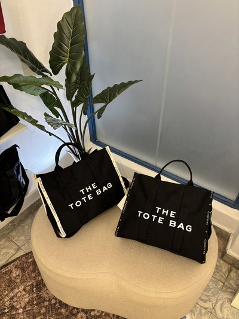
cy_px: 160
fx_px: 239
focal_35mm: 26
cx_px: 120
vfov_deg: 67.3
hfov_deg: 53.1
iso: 200
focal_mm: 5.96
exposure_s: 1/53
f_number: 1.6
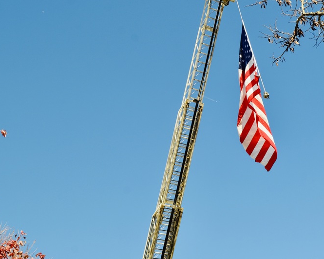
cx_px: 181
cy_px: 102
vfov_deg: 29.1
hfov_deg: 36.0
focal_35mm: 52
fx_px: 499
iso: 100
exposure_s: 1/200
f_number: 7.1
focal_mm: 24
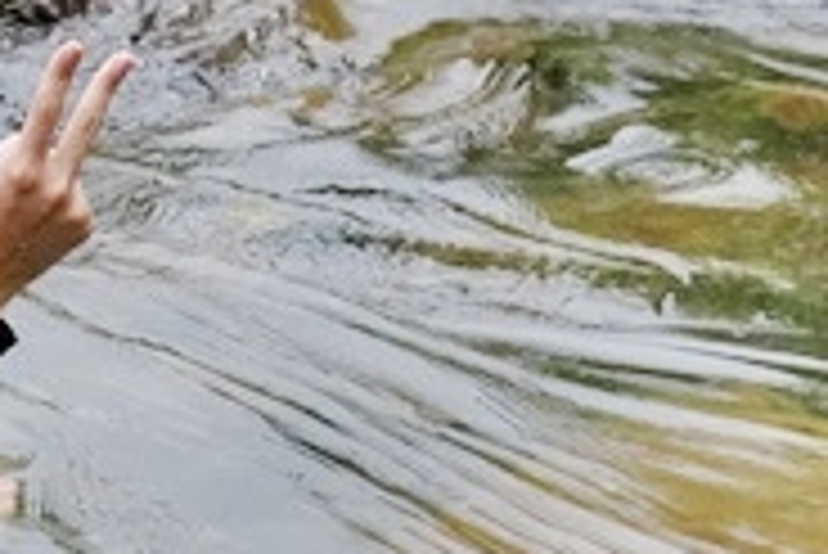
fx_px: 4857
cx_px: -324
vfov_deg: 6.5
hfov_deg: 9.5
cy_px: 74
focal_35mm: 211
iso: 6400
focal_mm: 38
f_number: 8
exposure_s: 1/2500
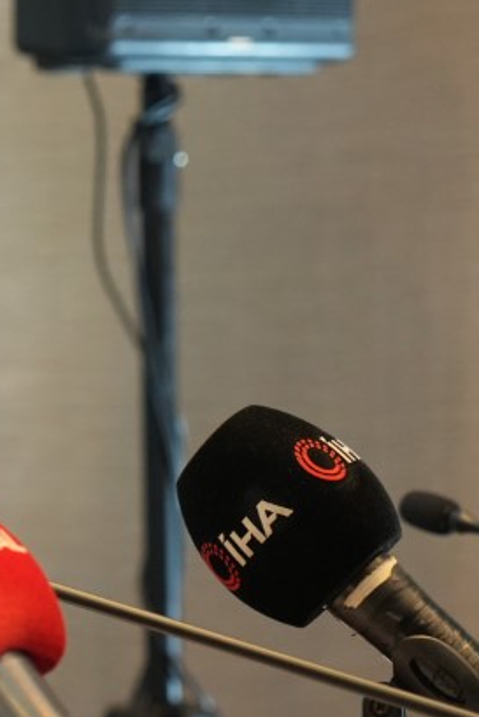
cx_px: -302
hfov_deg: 8.1
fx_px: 3310
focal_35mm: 166
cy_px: 515
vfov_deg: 12.3
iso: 3200
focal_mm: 59
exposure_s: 1/80
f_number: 4.5
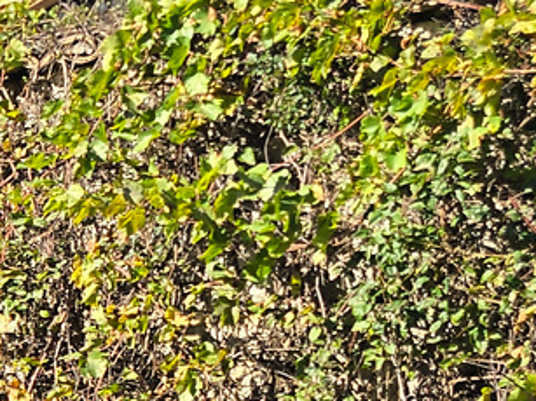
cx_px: -674
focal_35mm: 108
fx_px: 1672
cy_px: 570
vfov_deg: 13.1
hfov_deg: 13.9
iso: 12
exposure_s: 1/327
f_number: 1.7
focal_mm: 6.3
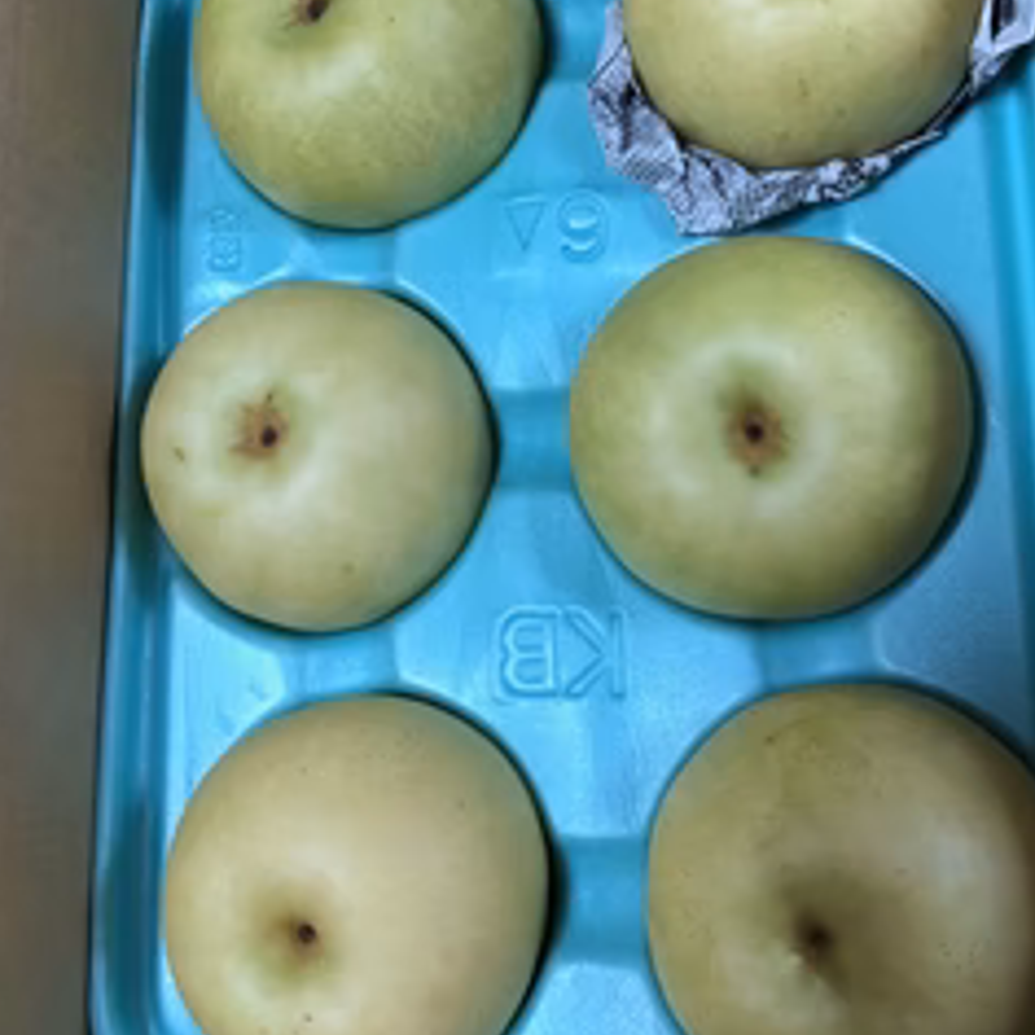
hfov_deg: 40.0
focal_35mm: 42
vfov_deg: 39.8
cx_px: 526
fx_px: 1421
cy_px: 412
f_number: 1.8
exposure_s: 1/17
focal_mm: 3.99
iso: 40
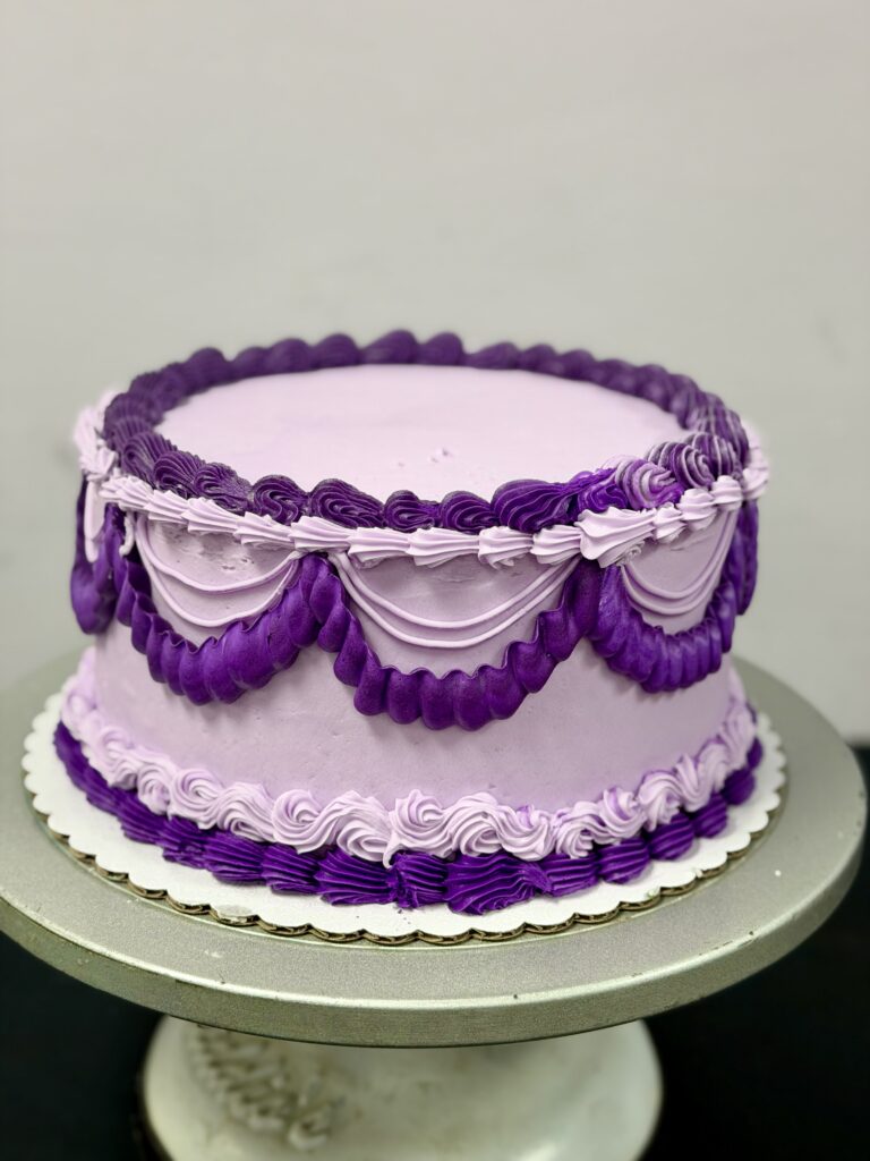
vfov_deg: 39.7
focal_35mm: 48
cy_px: 580
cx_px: 435
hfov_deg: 30.3
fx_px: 1609
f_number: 1.78
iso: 64
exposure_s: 1/41
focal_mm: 6.76
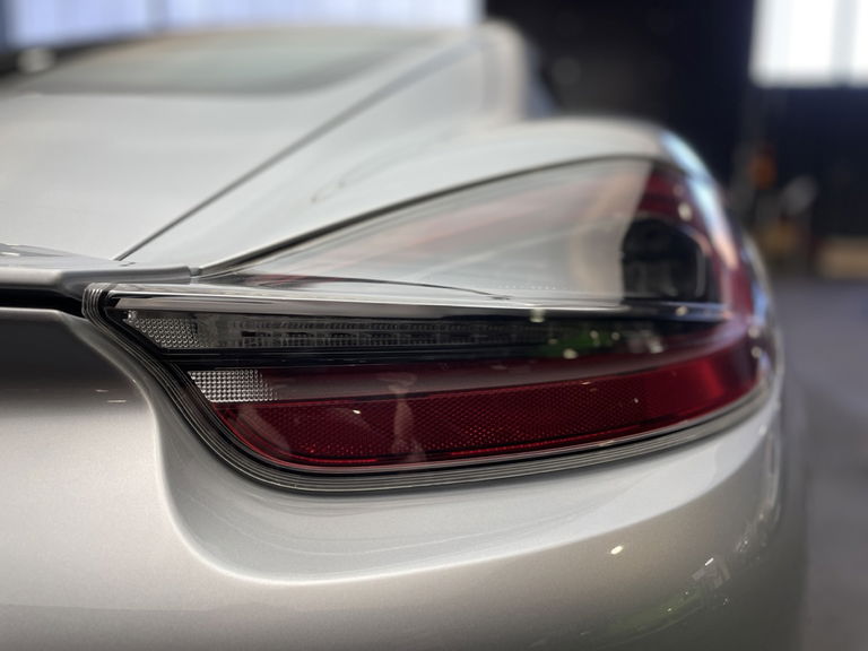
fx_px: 652
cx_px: 434
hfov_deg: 67.3
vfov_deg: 53.1
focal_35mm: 26
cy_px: 326
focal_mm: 4.2
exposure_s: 1/100
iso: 40
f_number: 1.6
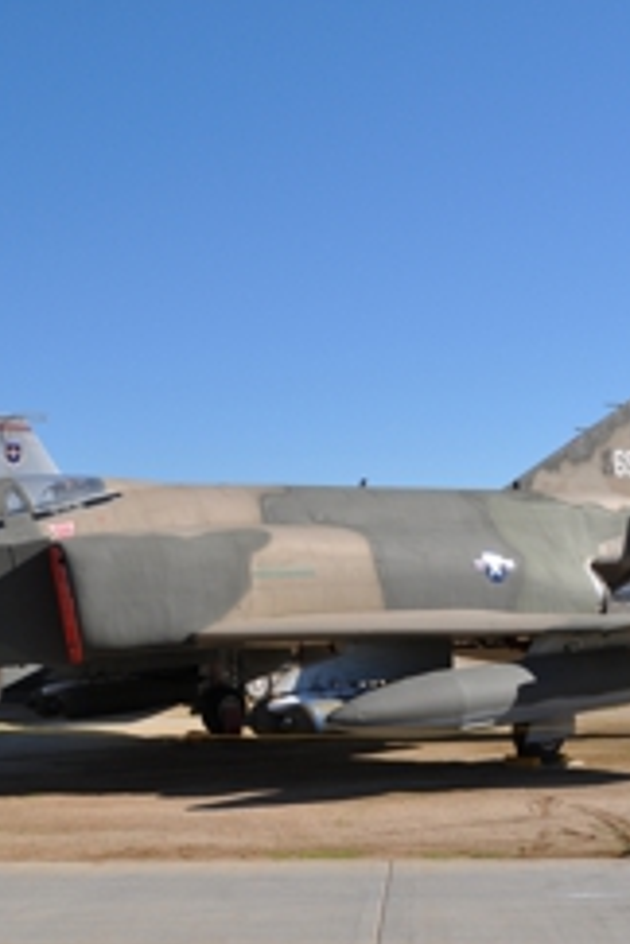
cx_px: 198
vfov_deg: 32.9
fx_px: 1601
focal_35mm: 61
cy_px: 526
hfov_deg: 22.1
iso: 200
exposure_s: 1/400
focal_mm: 24
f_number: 10
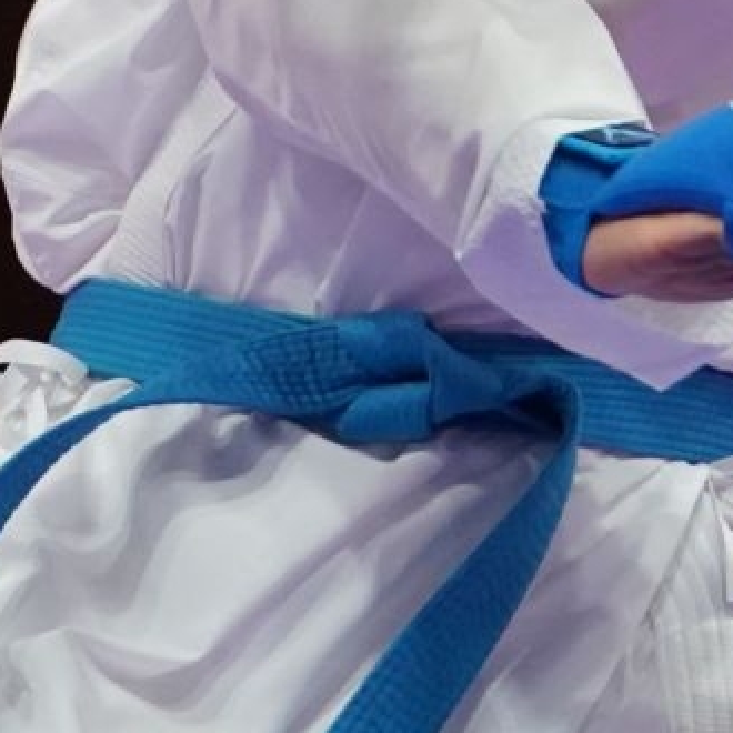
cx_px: -469
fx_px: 42116
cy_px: -529
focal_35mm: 1758
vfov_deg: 1.0
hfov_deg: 1.0
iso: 2500
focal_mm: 253
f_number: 4
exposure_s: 1/1000
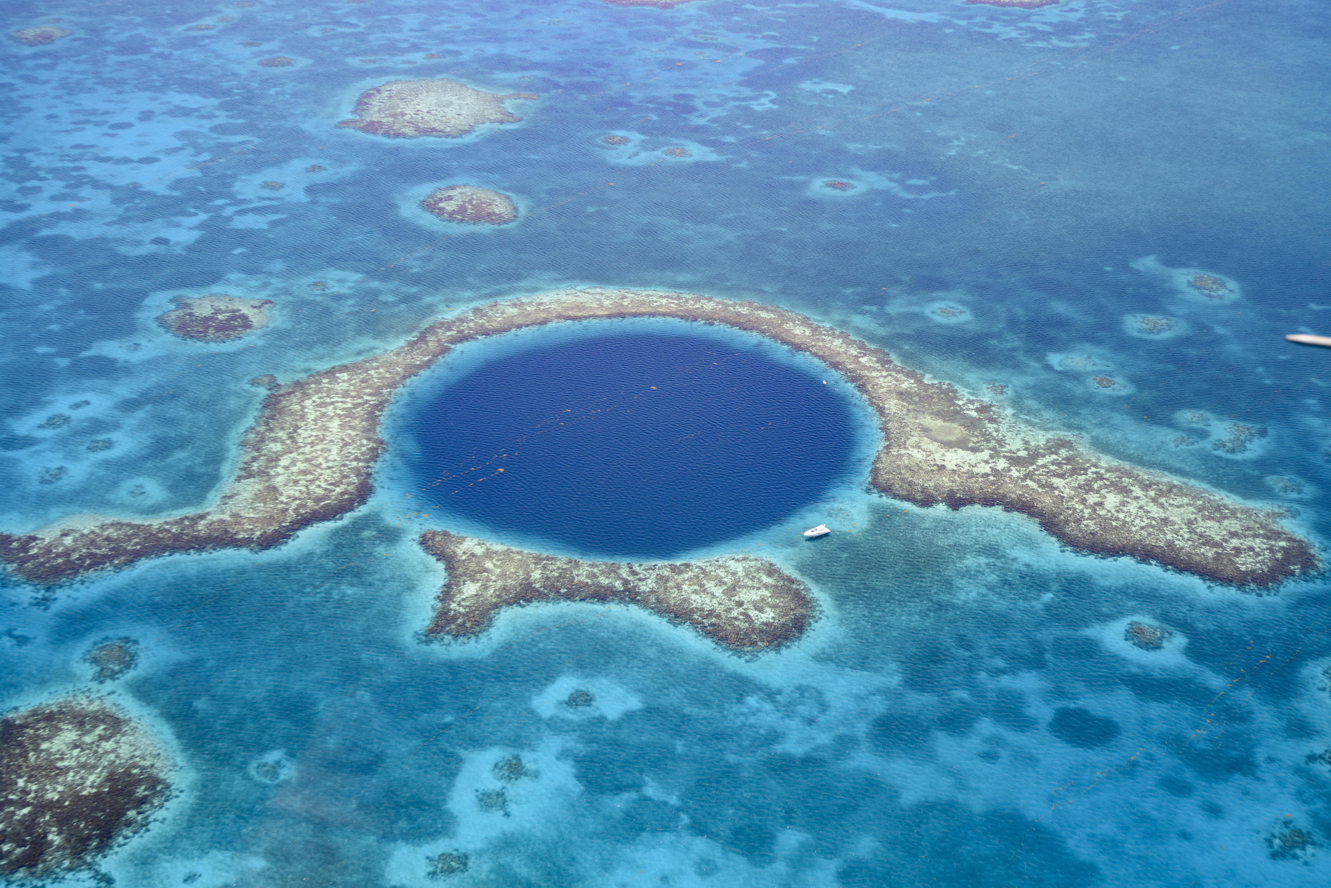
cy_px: 444
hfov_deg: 43.6
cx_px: 666
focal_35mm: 45
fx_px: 1664
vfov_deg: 29.9
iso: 64
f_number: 4
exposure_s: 1/500
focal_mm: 45
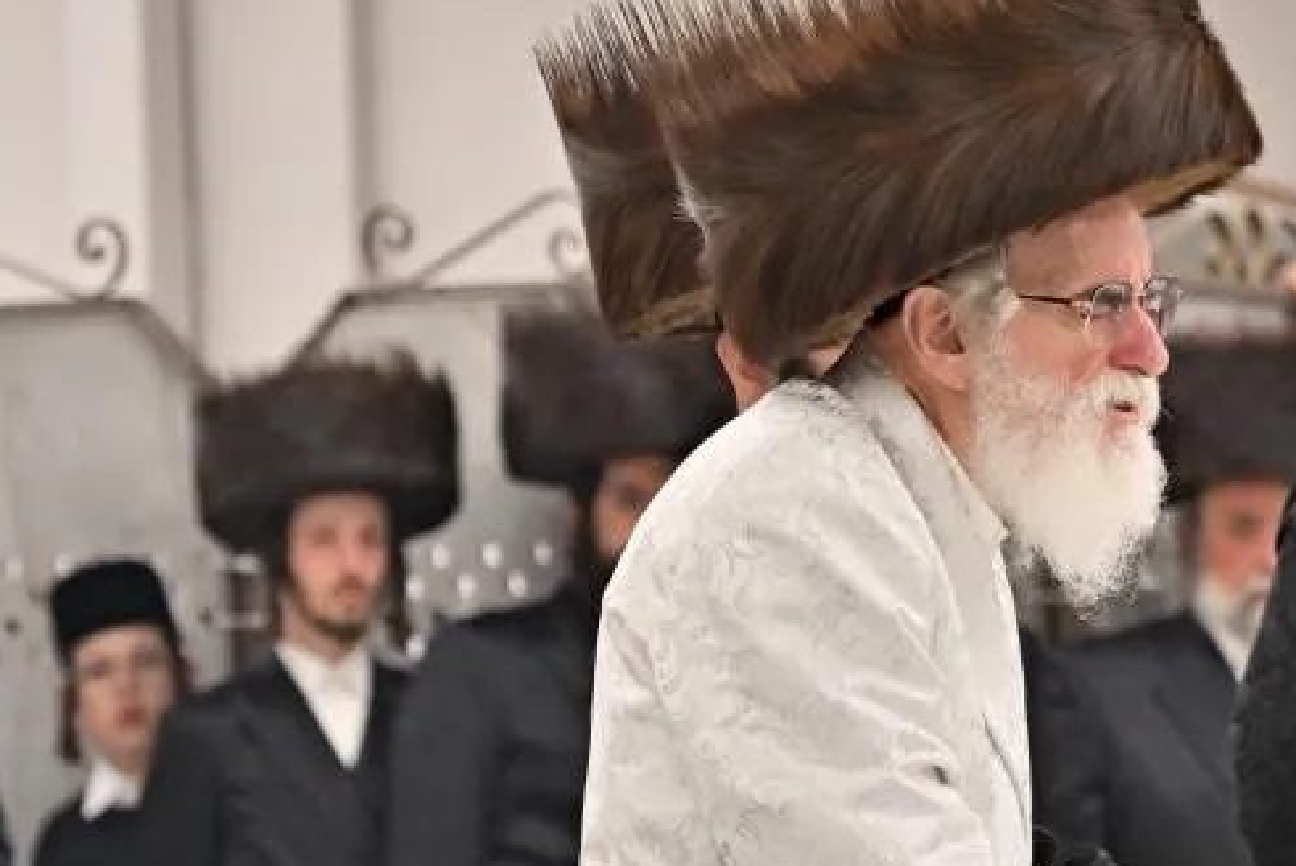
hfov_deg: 5.5
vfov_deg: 3.7
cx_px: 1074
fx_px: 13507
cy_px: 557
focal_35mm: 375
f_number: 4
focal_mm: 120
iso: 640
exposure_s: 1/400
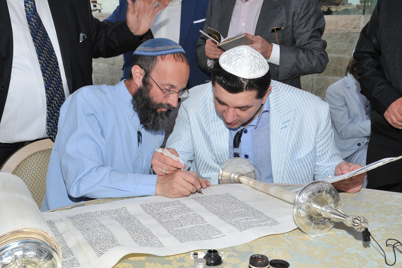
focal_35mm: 48
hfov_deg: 41.1
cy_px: 134
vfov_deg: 28.1
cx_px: 201
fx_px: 536
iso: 500
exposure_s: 1/250
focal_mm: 48
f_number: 14
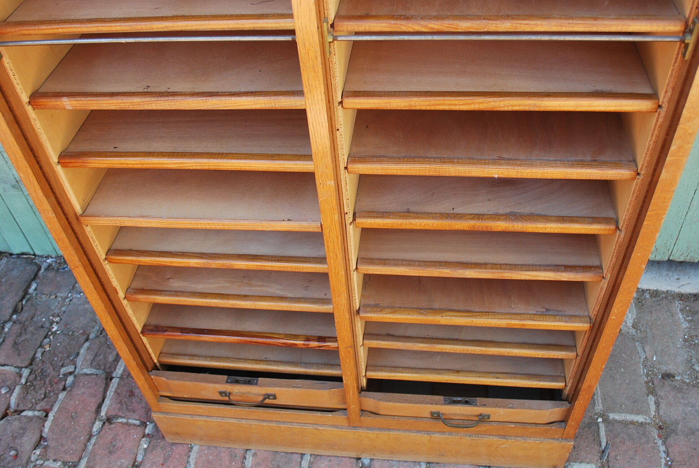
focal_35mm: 33
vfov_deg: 40.1
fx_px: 642
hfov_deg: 57.2
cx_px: 350
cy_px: 234
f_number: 4.5
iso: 200
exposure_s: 1/80
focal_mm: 22
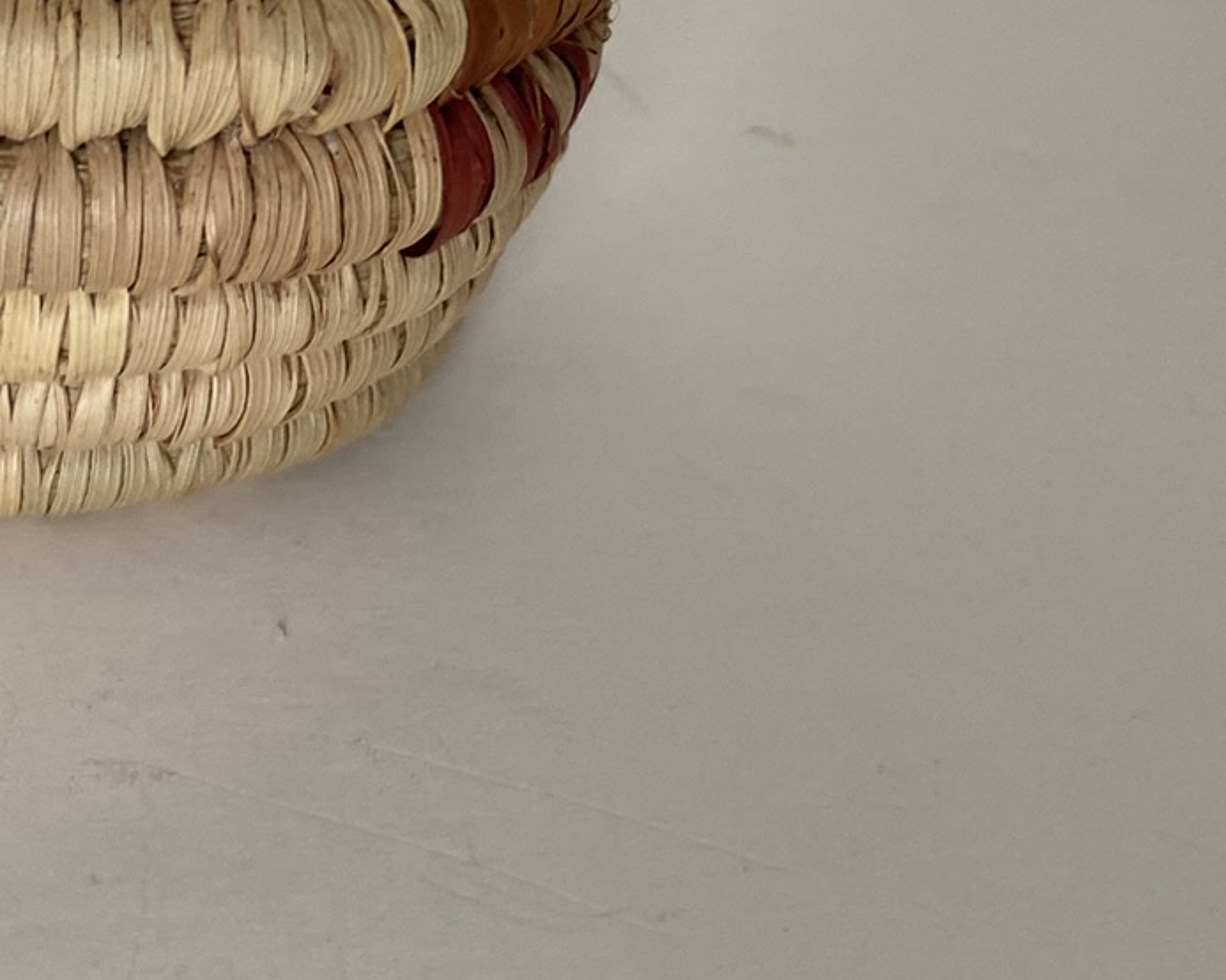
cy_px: -186
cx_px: 311
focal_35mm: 75
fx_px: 2721
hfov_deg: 25.1
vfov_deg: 19.3
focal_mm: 4.25
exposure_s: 1/109
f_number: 1.8
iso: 125
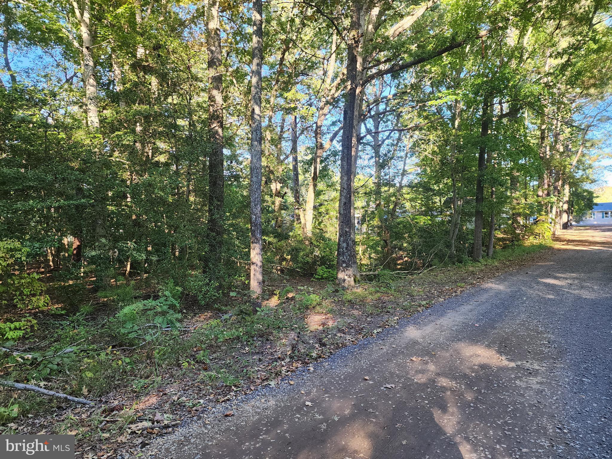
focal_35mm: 23
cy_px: 230
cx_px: 306
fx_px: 407
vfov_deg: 58.9
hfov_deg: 73.9
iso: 100
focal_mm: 6.4
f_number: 1.8
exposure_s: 1/180
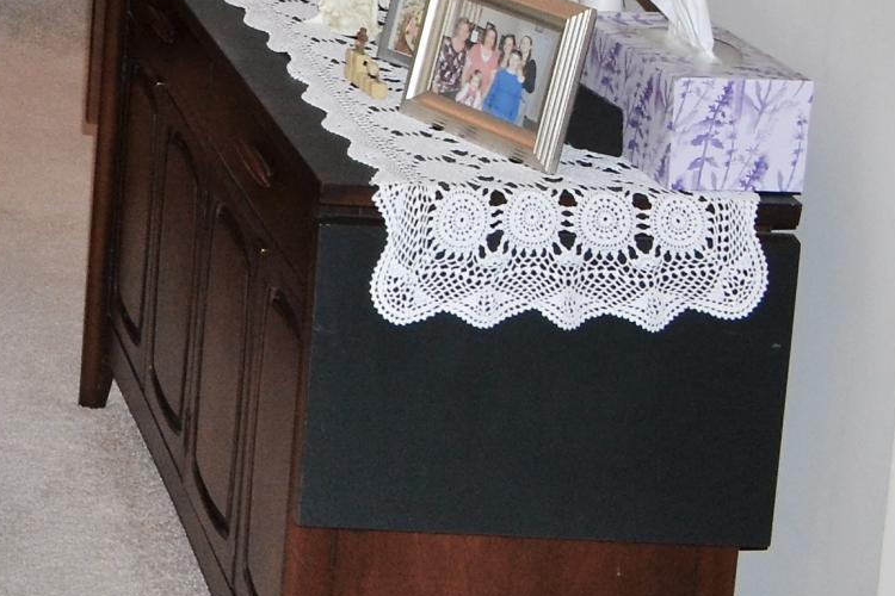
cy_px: -505
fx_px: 2685
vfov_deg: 11.7
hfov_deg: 16.0
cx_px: -724
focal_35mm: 108
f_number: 8
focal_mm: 18
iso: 640
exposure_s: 1/60
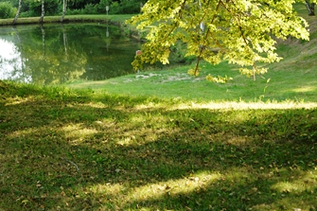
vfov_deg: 20.5
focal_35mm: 65
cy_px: 24
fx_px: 572
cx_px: 48
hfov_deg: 30.0
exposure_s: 1/100
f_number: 4
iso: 125
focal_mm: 34
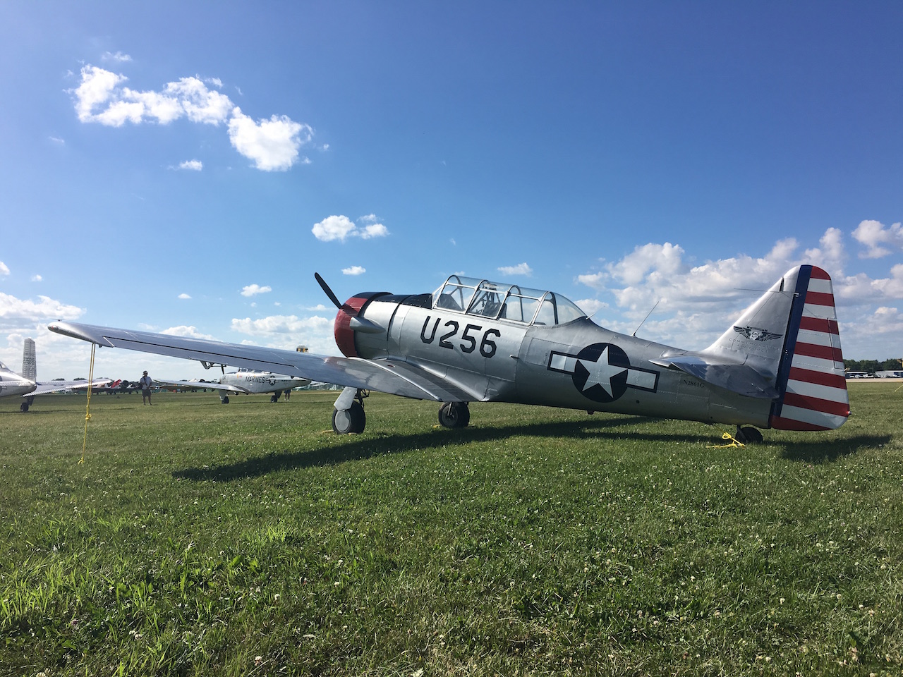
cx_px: 452
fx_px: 756
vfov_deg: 48.2
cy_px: 338
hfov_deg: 61.7
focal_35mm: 29
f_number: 2.2
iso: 25
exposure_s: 1/2404
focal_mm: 4.15
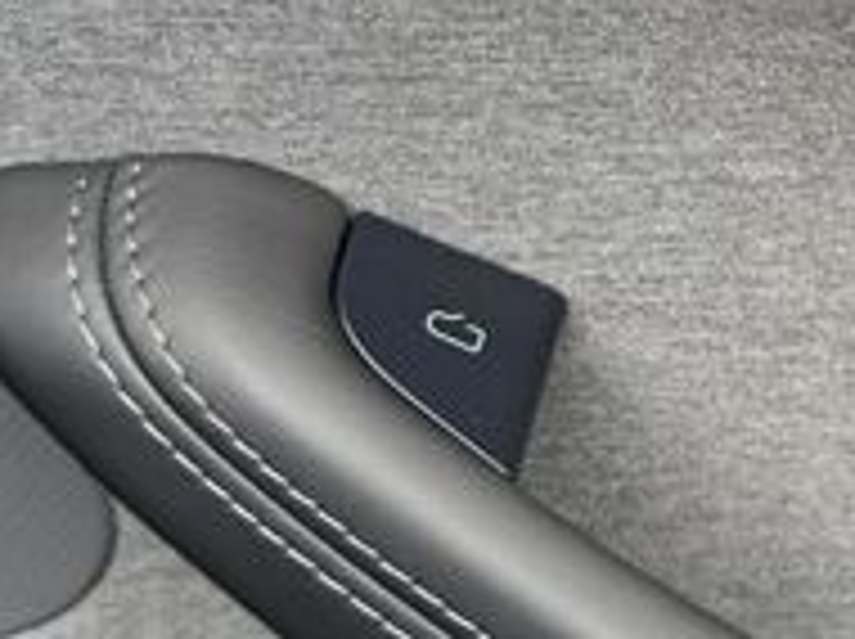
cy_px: 207
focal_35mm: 81
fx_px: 1998
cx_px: 1004
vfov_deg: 18.1
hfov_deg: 22.4
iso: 200
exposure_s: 1/194
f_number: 1.78
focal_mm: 6.76
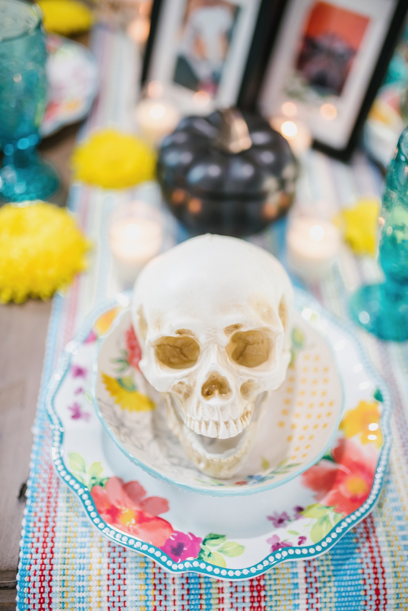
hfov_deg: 37.9
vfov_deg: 54.4
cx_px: 204
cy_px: 306
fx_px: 594
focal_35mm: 35
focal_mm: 35
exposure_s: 1/160
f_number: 1.6
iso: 400
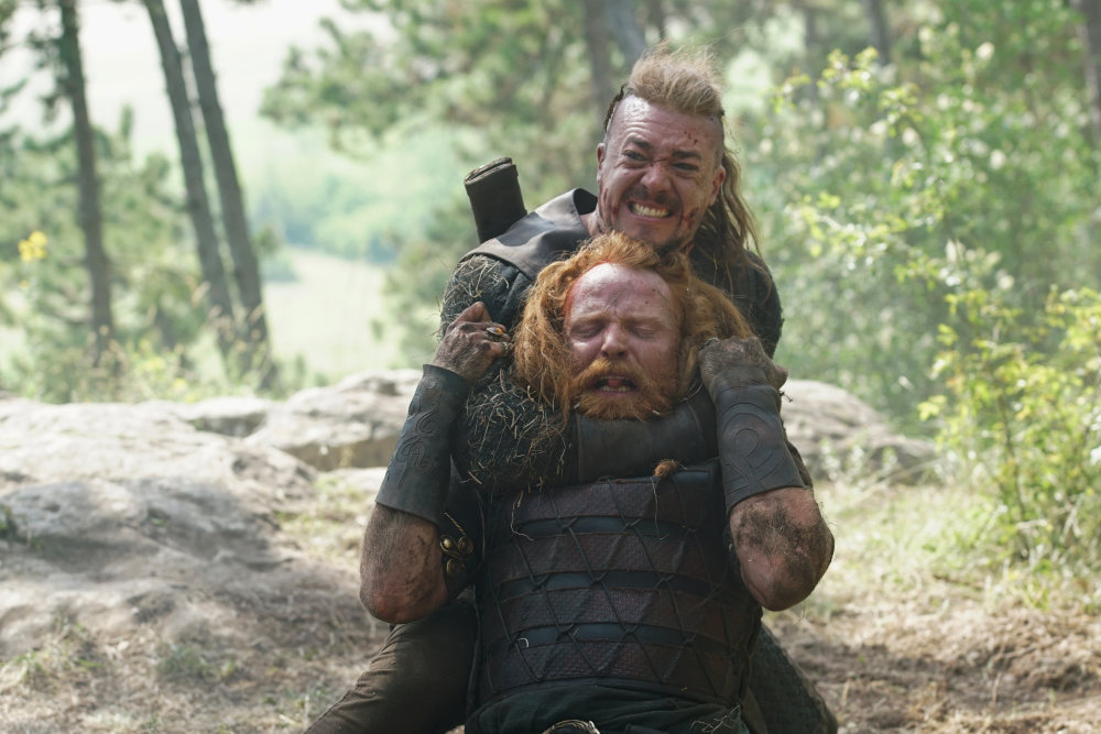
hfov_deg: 17.1
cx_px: 550
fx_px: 3670
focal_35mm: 120
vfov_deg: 11.4
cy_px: 367
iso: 500
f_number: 4
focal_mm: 80
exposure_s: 1/640
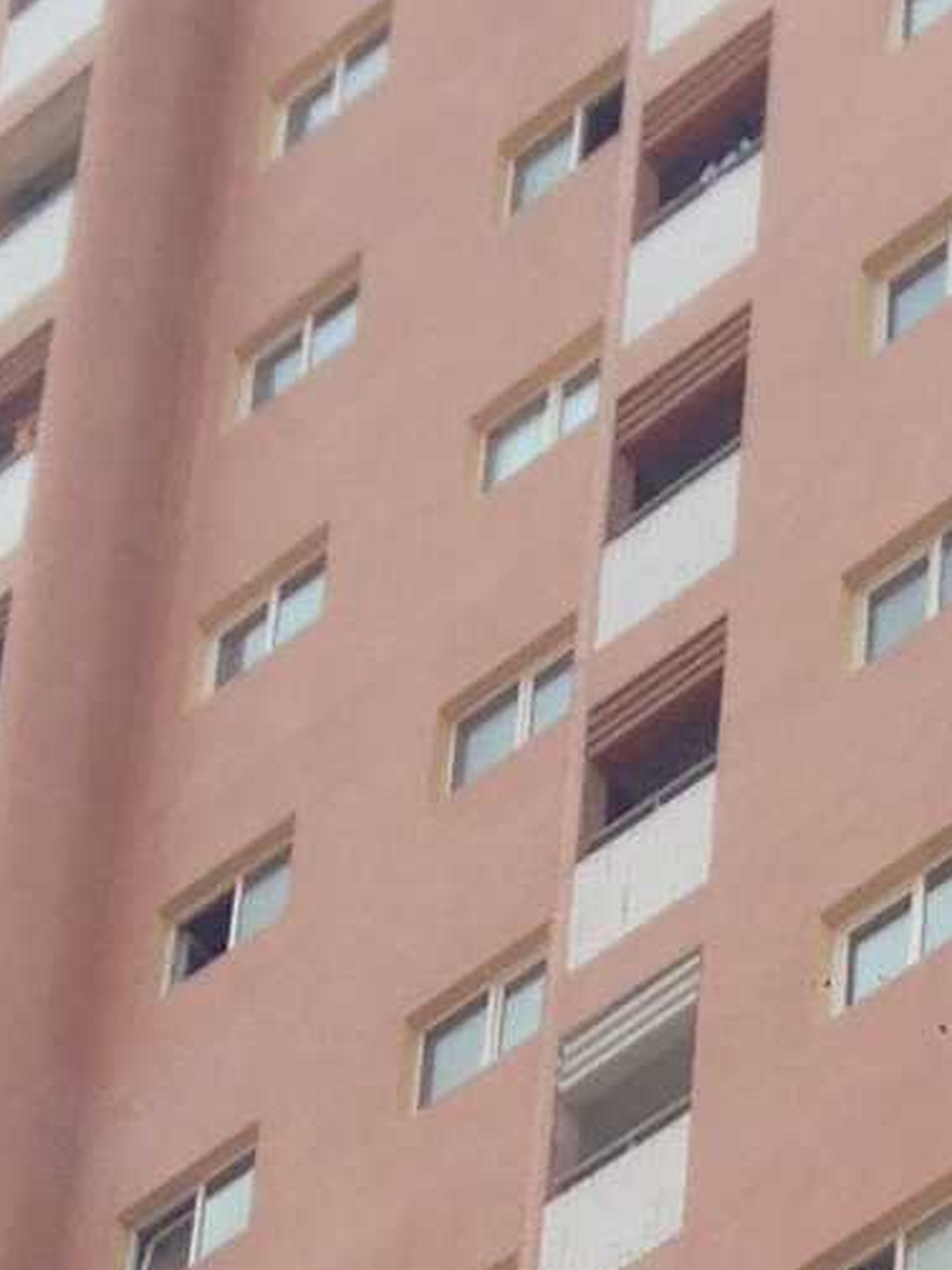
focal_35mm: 214
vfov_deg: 8.7
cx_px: 2033
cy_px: 2702
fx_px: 7850
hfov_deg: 6.7
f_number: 2.4
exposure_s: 1/484
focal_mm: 4.12
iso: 50
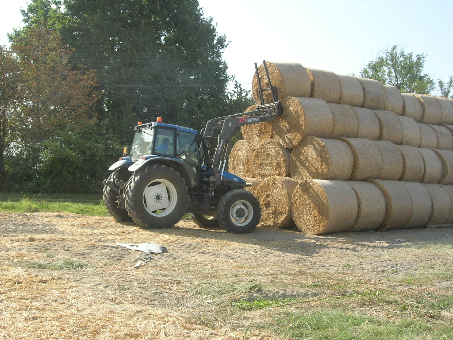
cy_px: 170
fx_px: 497
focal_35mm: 38
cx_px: 226
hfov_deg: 49.0
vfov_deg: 37.7
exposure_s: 1/230
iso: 64
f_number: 4.8
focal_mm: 7.8
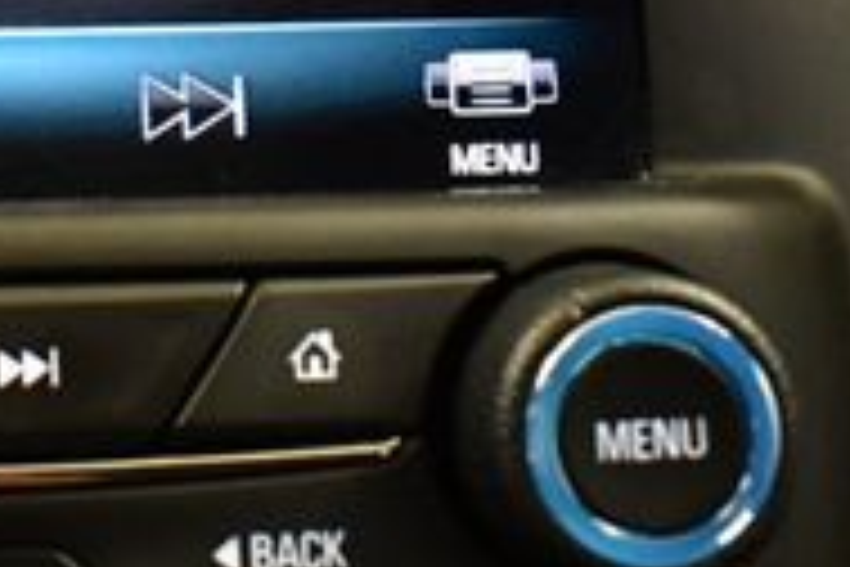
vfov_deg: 10.9
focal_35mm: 122
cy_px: -225
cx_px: -103
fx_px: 2880
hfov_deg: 16.3
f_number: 3.5
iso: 3200
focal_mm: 18
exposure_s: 1/125
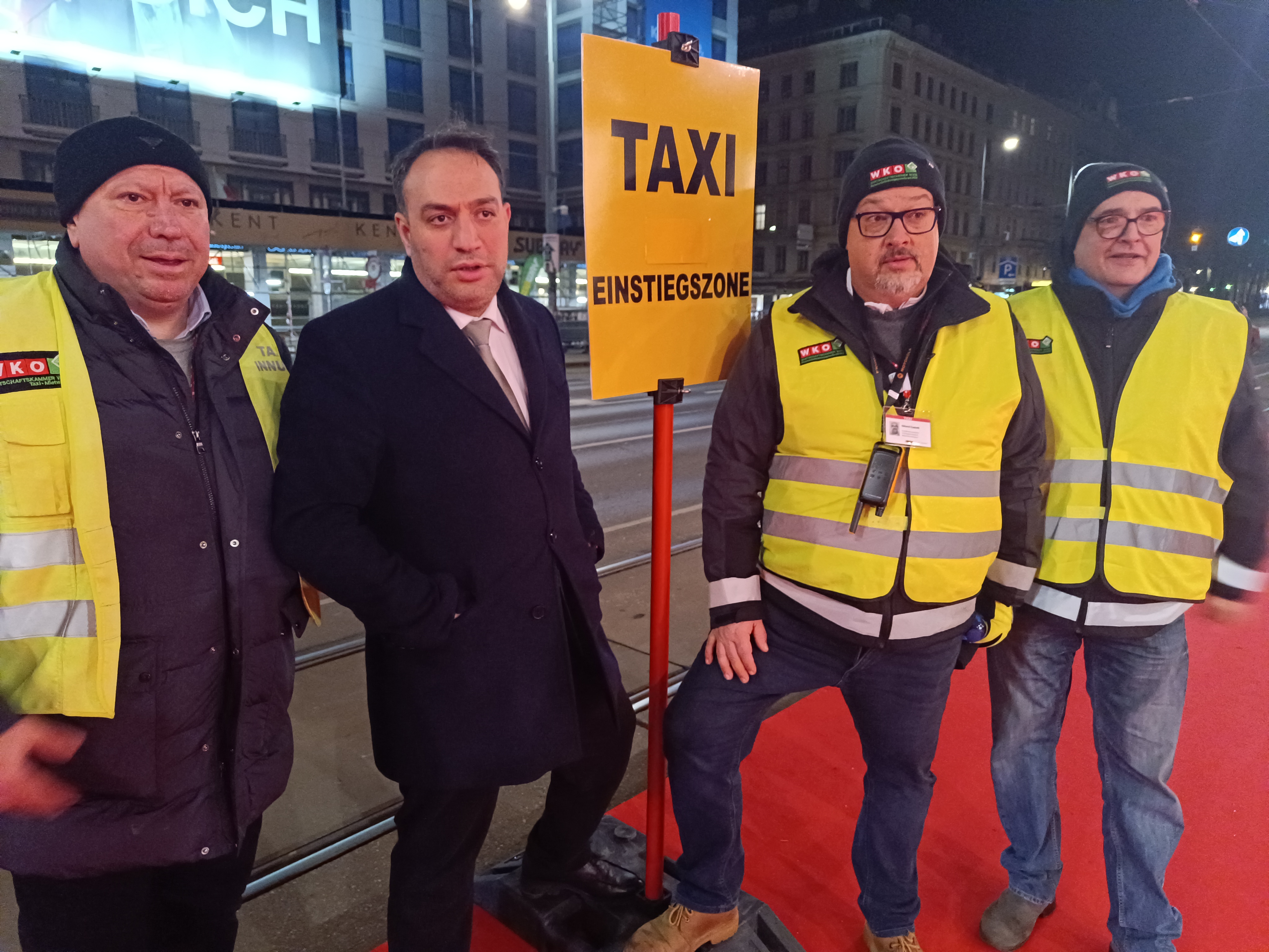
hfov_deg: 71.6
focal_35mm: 24
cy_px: 476
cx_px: 634
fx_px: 880
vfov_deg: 56.8
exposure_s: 1/33.3
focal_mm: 5.59
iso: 747
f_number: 1.88
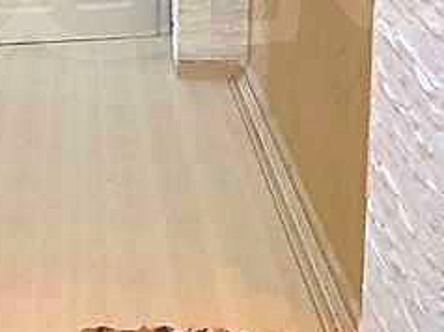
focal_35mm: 82
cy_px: -130
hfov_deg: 22.6
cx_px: -32
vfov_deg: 16.7
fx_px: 1051
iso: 400
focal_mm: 1.8
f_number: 2.2
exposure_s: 1/50
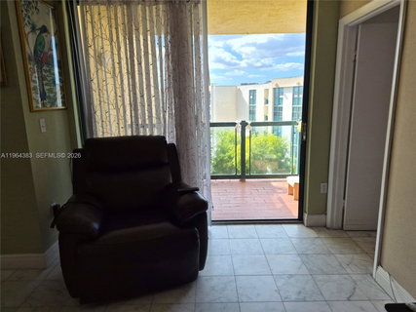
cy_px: 156
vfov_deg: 58.9
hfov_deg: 73.9
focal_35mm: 23
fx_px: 276
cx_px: 208
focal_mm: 5.4
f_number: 1.8
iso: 80
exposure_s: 1/2440
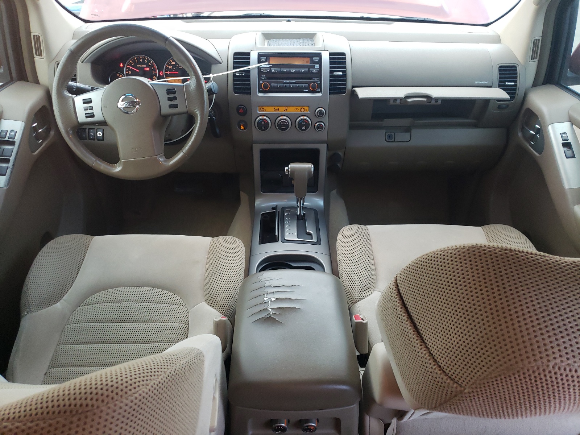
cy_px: 218
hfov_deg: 67.3
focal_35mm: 26
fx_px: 436
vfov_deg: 53.1
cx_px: 290
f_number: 1.5
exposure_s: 1/50
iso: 205
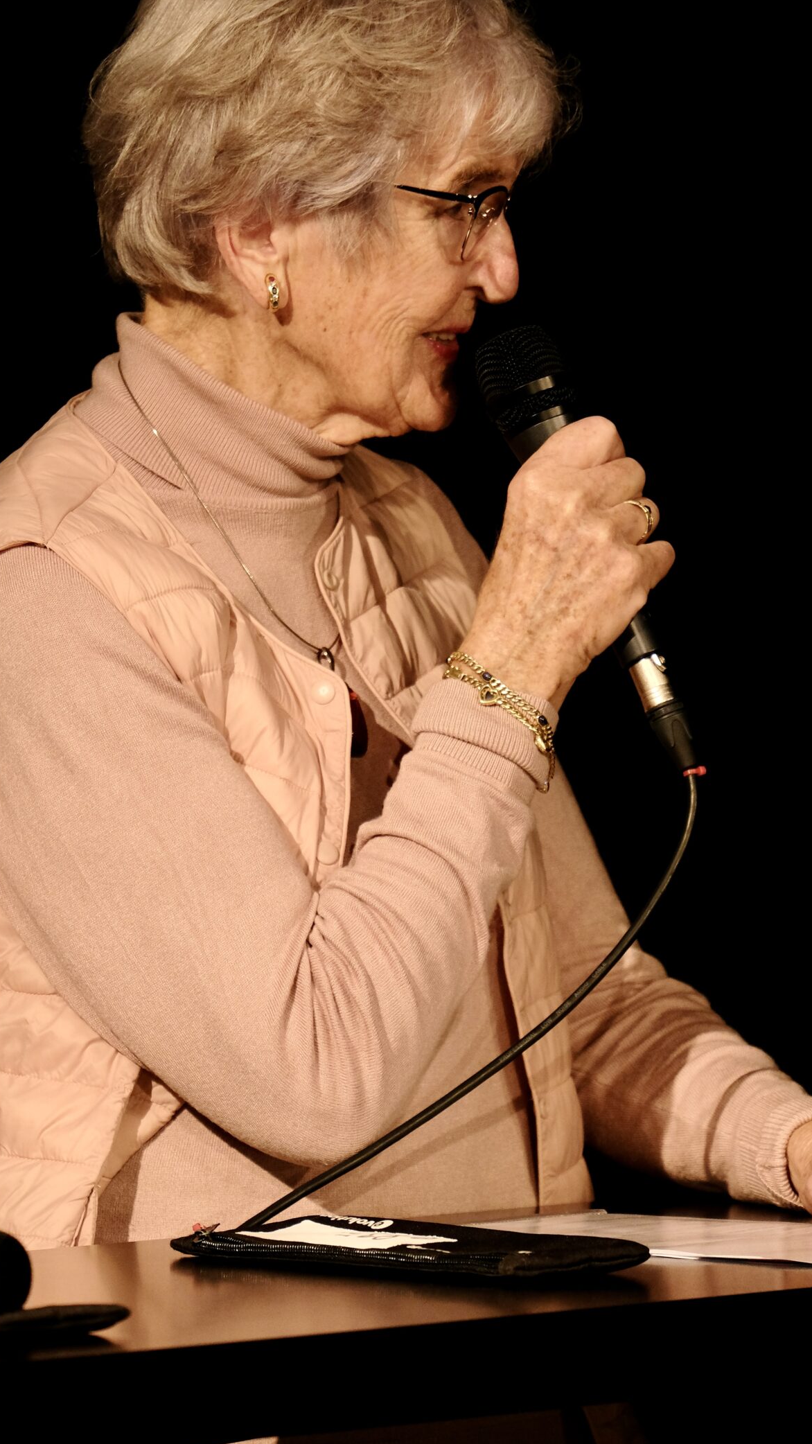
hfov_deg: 3.1
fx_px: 14777
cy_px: 730
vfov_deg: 5.6
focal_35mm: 386
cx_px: 260
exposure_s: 1/250
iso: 1250
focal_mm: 200
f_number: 4.8
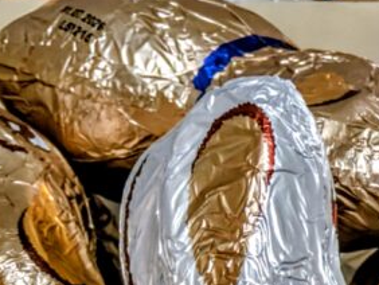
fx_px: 2027
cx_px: 344
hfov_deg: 10.6
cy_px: 315
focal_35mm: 185
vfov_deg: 8.0
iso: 48
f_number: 1.89
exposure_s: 1/116
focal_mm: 5.43
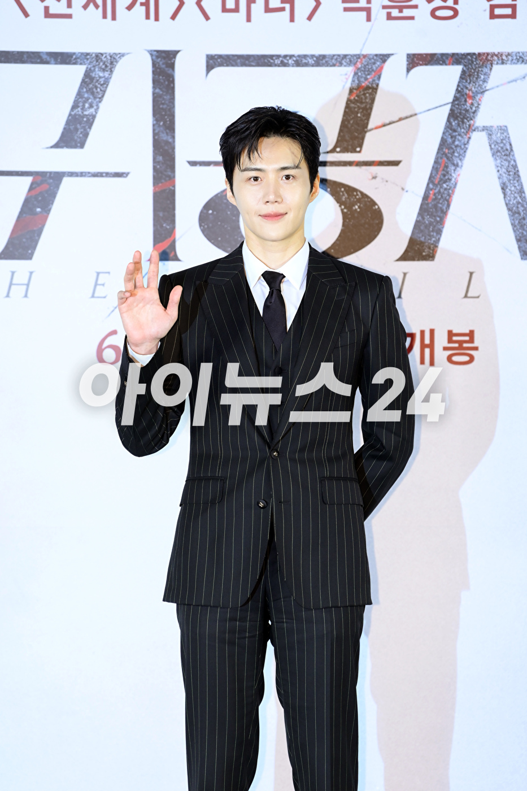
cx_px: 264
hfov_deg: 6.9
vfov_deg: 10.3
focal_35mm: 200
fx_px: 4392
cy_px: 396
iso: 1600
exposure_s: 1/250
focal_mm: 200
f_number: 4
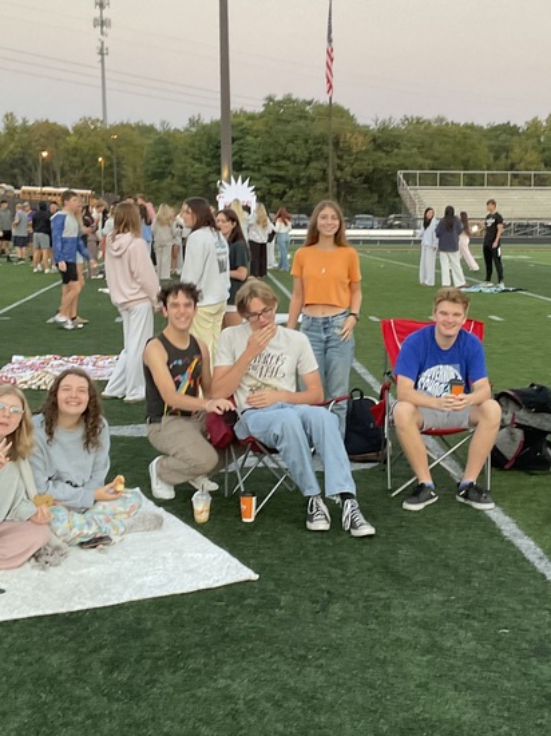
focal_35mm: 54
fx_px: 1147
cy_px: 388
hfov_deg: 26.9
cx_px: 344
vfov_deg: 35.5
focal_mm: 3
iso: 100
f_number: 1.8
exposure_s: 1/60
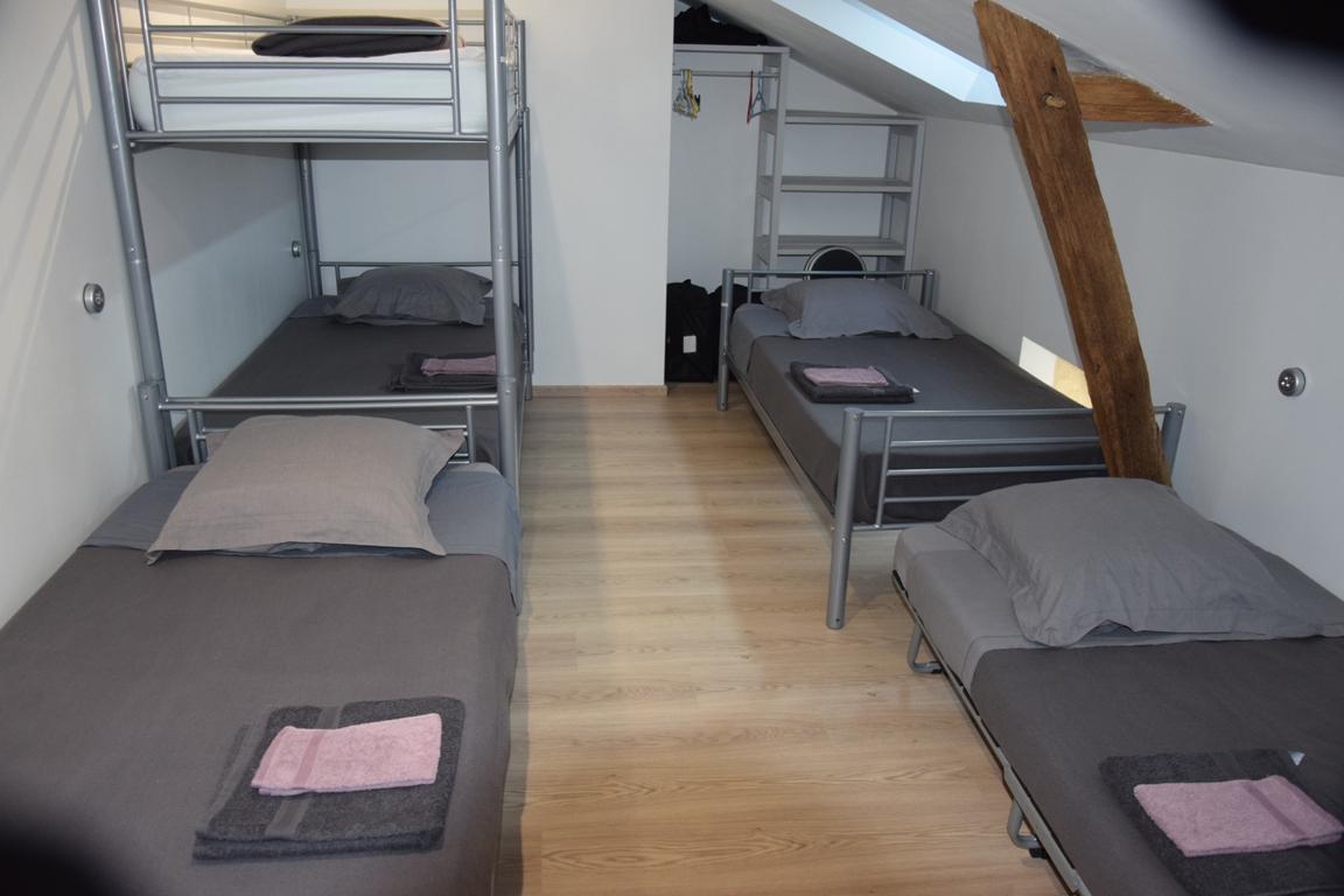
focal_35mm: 27
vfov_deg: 47.9
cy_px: 448
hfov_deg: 67.4
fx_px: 1008
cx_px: 672
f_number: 3.5
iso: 1100
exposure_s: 1/60
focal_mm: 18
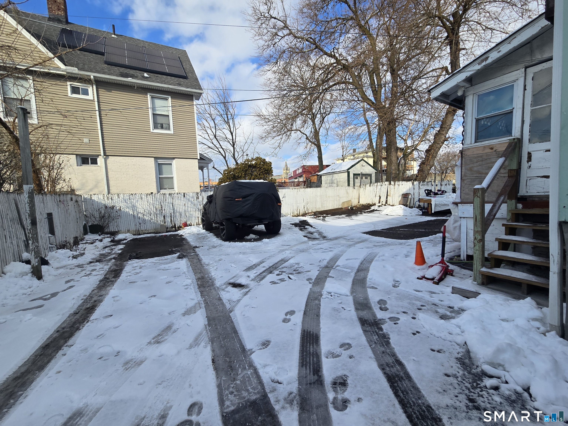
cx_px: 284
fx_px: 213
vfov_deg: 89.9
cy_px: 213
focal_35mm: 13
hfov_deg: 106.2
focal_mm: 2.2
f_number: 2.2
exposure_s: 1/2000
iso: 64
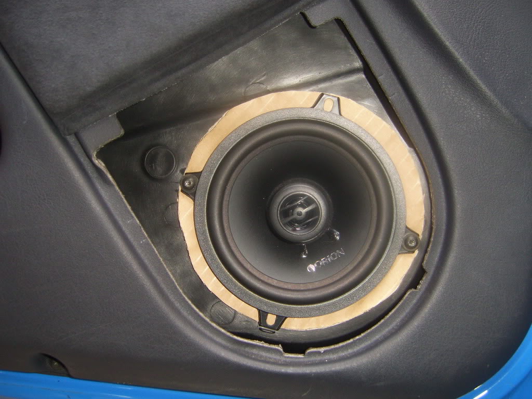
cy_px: 200
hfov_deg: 49.0
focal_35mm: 38
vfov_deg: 37.7
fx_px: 584
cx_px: 266
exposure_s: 1/30
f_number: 2.8
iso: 100
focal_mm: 7.8
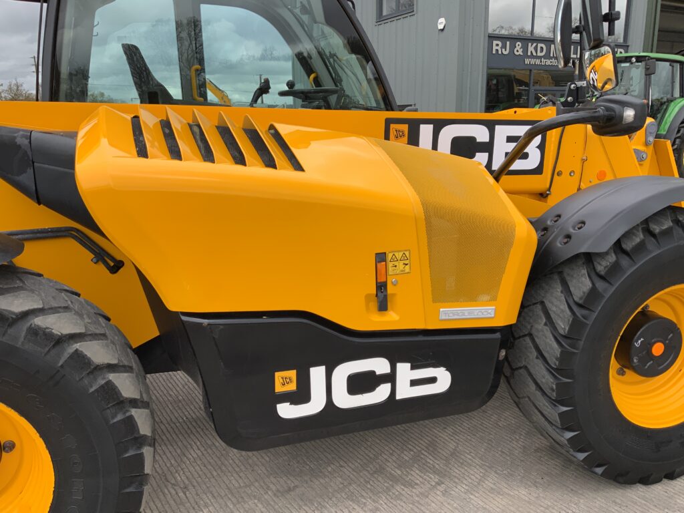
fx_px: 573
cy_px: 256
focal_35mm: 29
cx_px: 342
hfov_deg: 61.7
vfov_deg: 48.2
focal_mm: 3
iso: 16
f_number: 1.8
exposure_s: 1/739
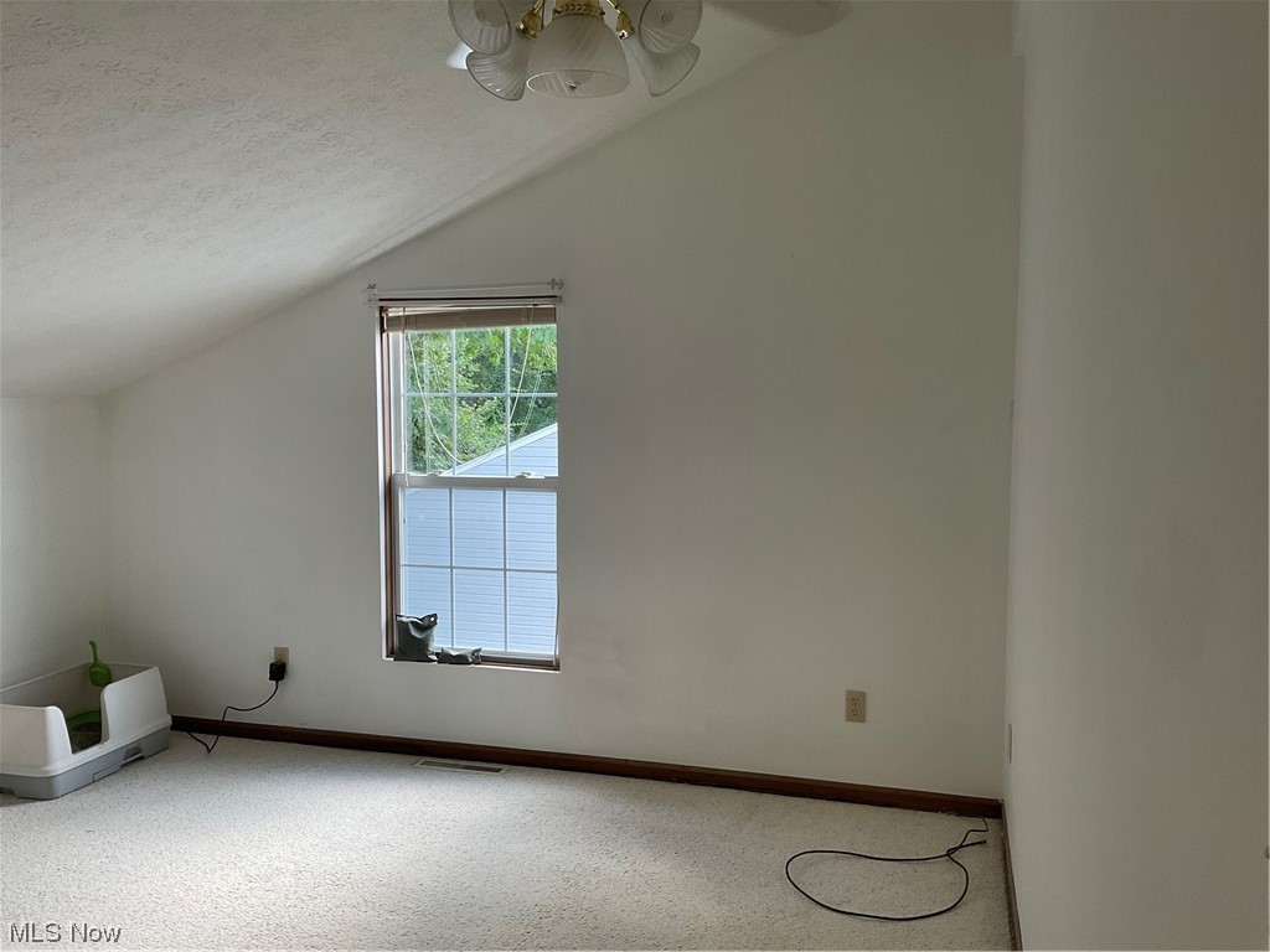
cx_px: 635
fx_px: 1064
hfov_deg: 61.7
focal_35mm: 29
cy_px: 476
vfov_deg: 48.2
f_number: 1.8
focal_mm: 3
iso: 64
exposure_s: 1/120
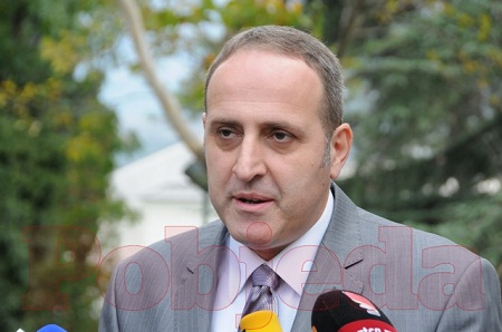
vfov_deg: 8.7
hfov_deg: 13.1
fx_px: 2192
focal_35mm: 158
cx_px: 251
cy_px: 166
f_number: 8
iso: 1000
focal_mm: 105
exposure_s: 1/250
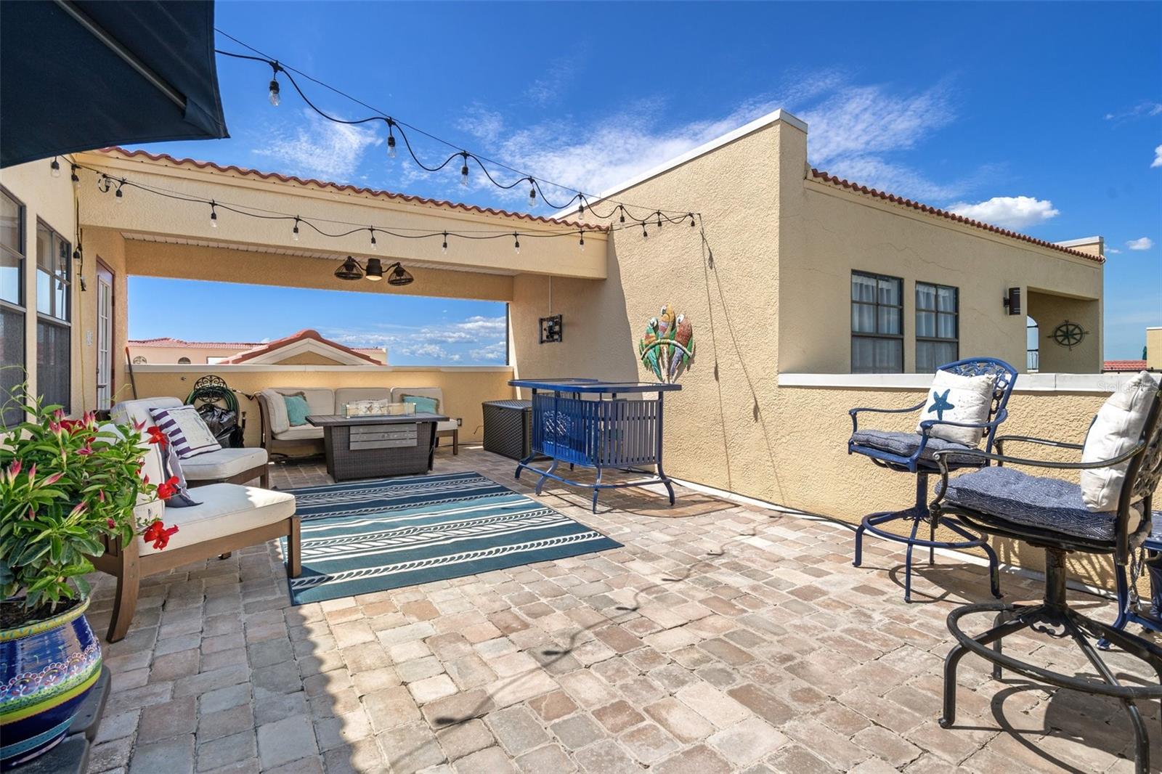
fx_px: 549
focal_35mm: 17
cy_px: 387
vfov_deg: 70.4
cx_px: 581
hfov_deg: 93.3
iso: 320
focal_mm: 17
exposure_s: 1/200
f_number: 8
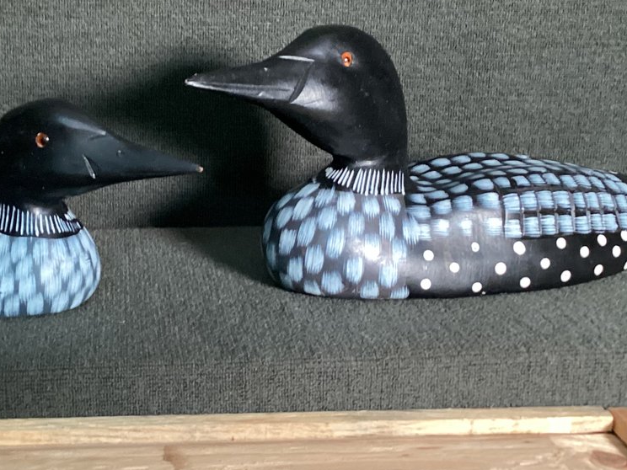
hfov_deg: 30.6
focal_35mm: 63
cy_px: 251
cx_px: 227
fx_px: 1141
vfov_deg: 23.3
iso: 320
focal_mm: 3.3
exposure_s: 1/40
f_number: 2.4
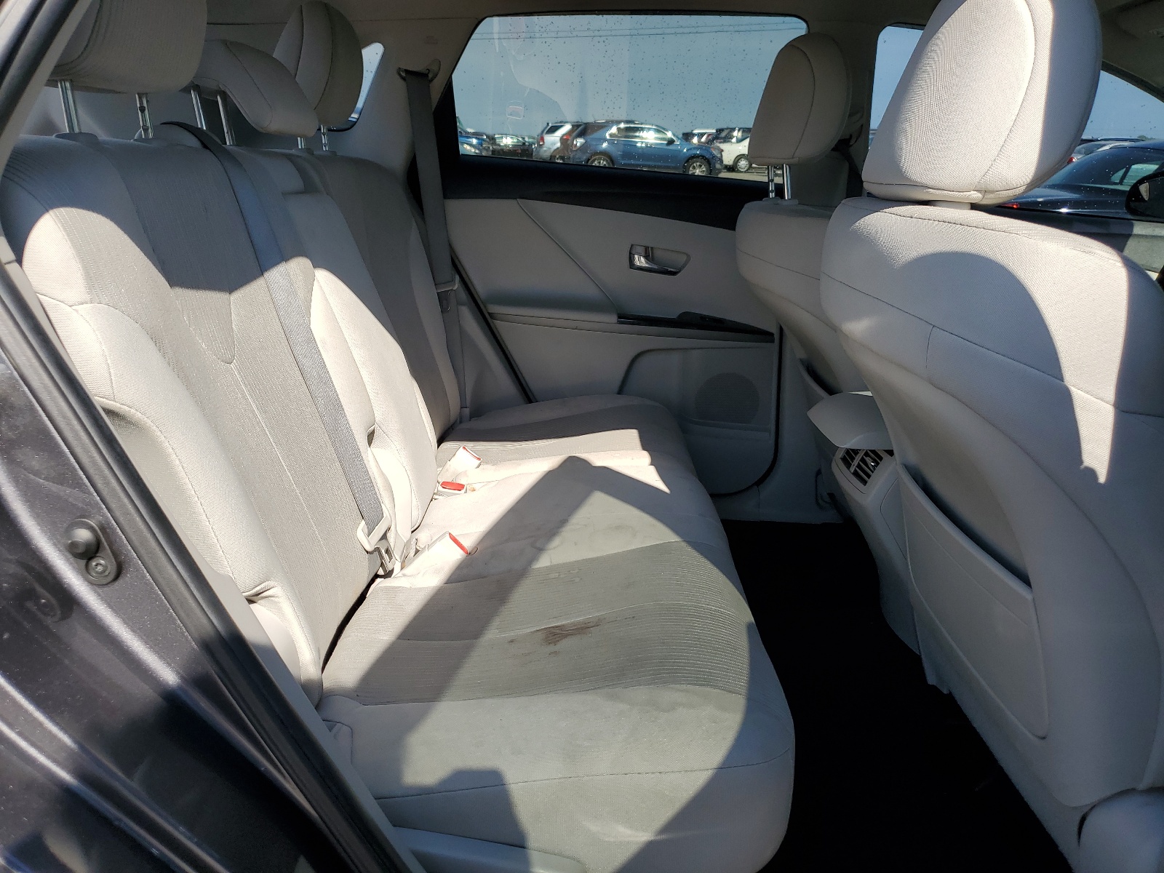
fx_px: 874
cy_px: 436
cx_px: 582
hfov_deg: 67.3
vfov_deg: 53.1
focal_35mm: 26
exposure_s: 1/1667
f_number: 1.5
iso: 50
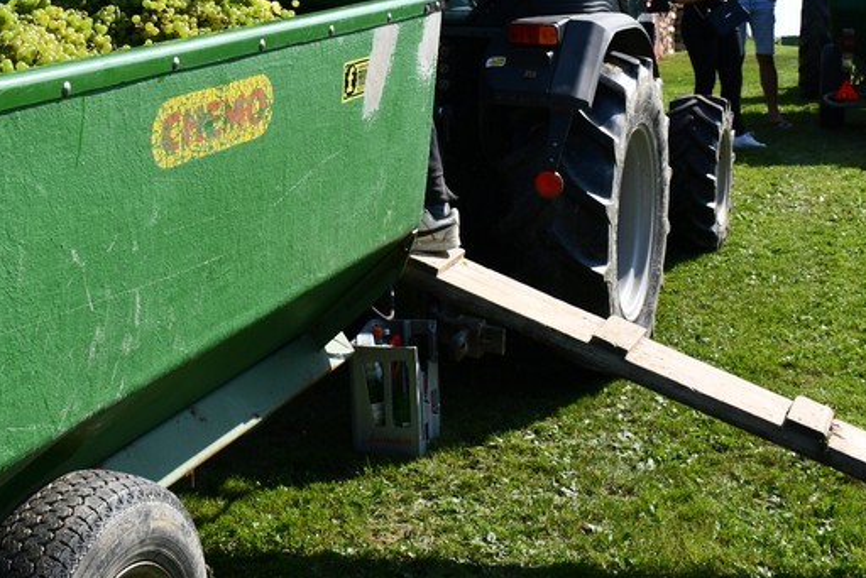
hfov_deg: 32.7
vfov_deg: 21.9
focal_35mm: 60
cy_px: 9
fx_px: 1444
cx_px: 203
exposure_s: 1/250
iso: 110
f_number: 8
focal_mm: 20
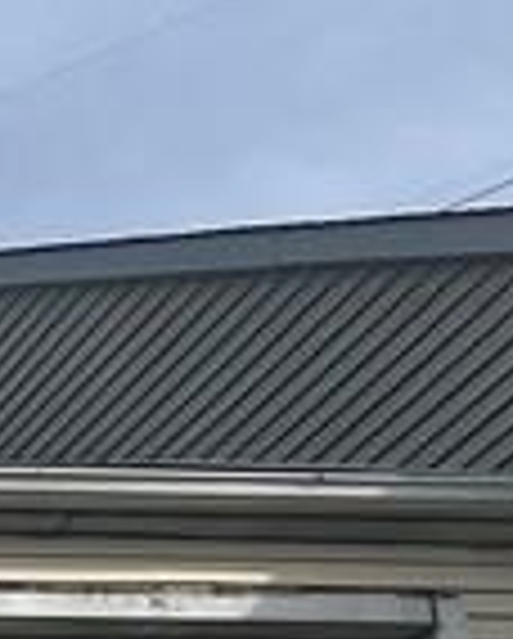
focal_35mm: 183
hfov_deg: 6.6
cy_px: 1476
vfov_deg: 9.5
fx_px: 3466
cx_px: -1620
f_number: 1.5
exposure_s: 1/7463
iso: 50
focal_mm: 5.7
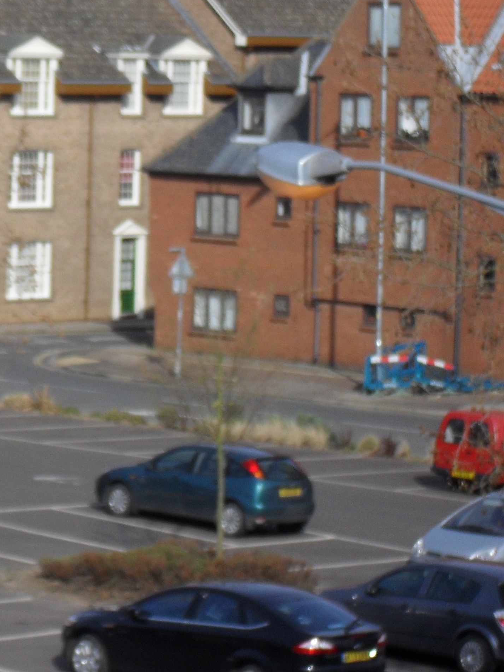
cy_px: 198
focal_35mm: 202
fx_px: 3921
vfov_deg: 9.8
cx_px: 5
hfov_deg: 7.3
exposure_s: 1/500
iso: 100
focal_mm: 18.9
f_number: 5.8
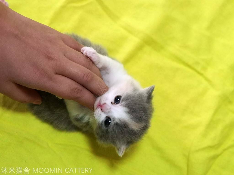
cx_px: 117
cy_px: 88
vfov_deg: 17.2
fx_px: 581
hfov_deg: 22.8
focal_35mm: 86
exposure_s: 1/240
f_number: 3.5
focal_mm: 43
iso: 3200
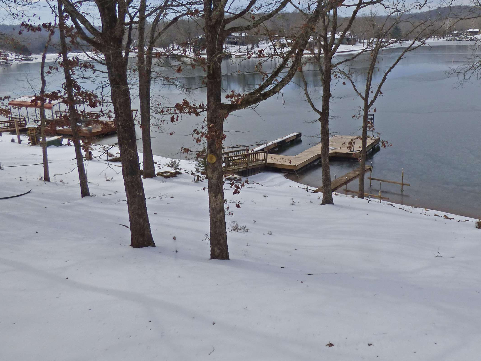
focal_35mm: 29
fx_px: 403
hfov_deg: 60.3
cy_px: 149
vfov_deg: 48.0
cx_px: 318
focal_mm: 3.58
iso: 100
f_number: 3.5
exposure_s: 1/2000
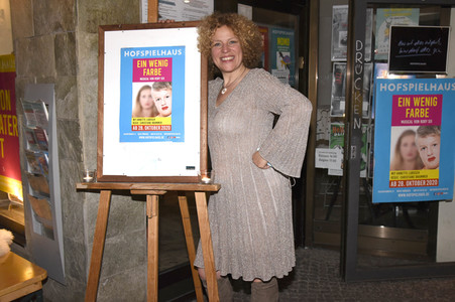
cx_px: 228
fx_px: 429
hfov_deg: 55.8
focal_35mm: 34
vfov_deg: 38.8
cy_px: 151
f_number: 6.3
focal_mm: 34
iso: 2000
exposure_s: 1/60
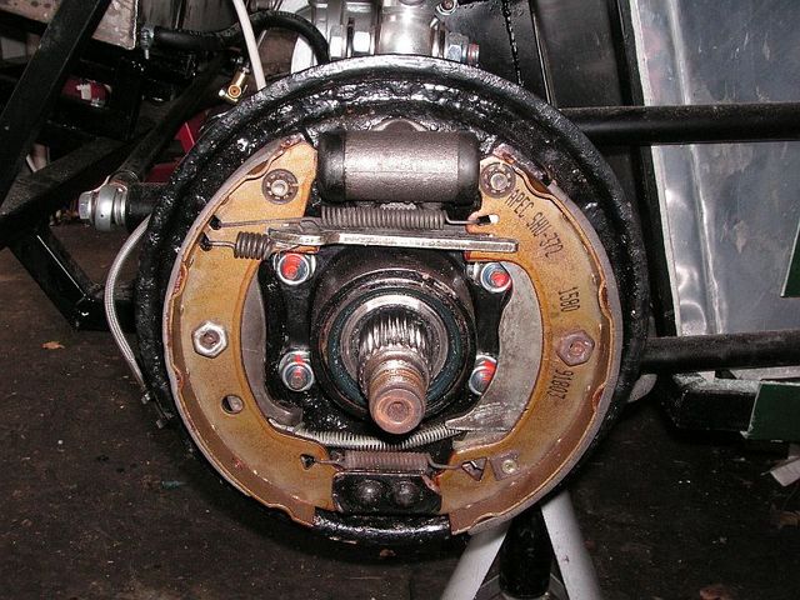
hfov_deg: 49.0
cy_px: 300
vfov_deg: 37.7
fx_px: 878
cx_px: 400
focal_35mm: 38
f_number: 6.6
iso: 160
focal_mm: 6.3
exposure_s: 1/45
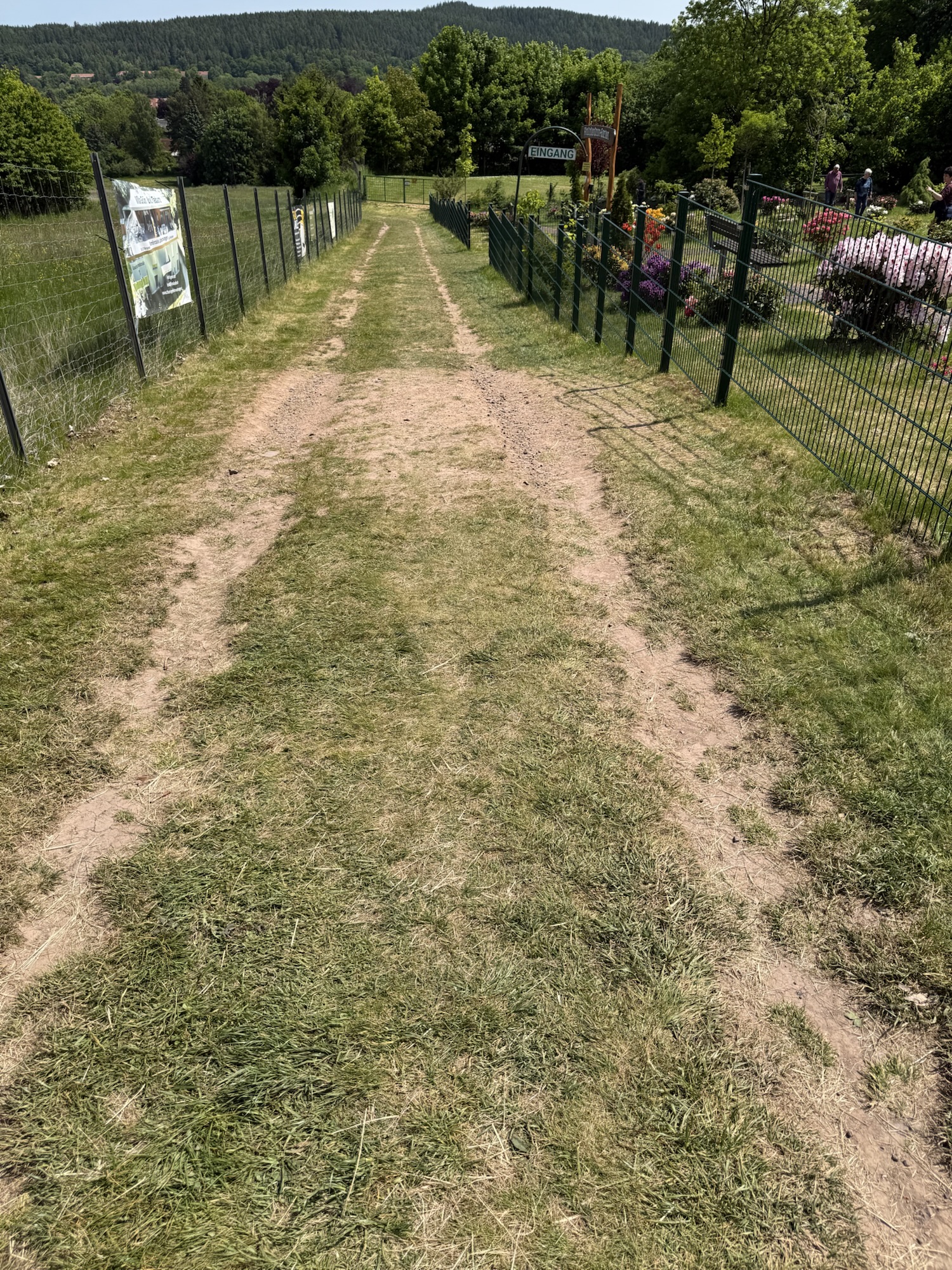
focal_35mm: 24
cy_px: 635
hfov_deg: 56.8
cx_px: 476
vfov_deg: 71.6
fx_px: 880
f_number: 1.78
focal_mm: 6.76
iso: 80
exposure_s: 1/4405
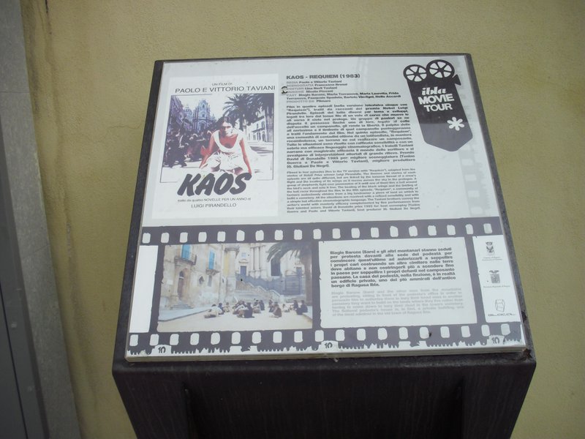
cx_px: 292
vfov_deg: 37.7
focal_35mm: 38
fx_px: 642
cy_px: 220
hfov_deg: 49.0
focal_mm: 6.2
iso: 100
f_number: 8
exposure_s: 1/320
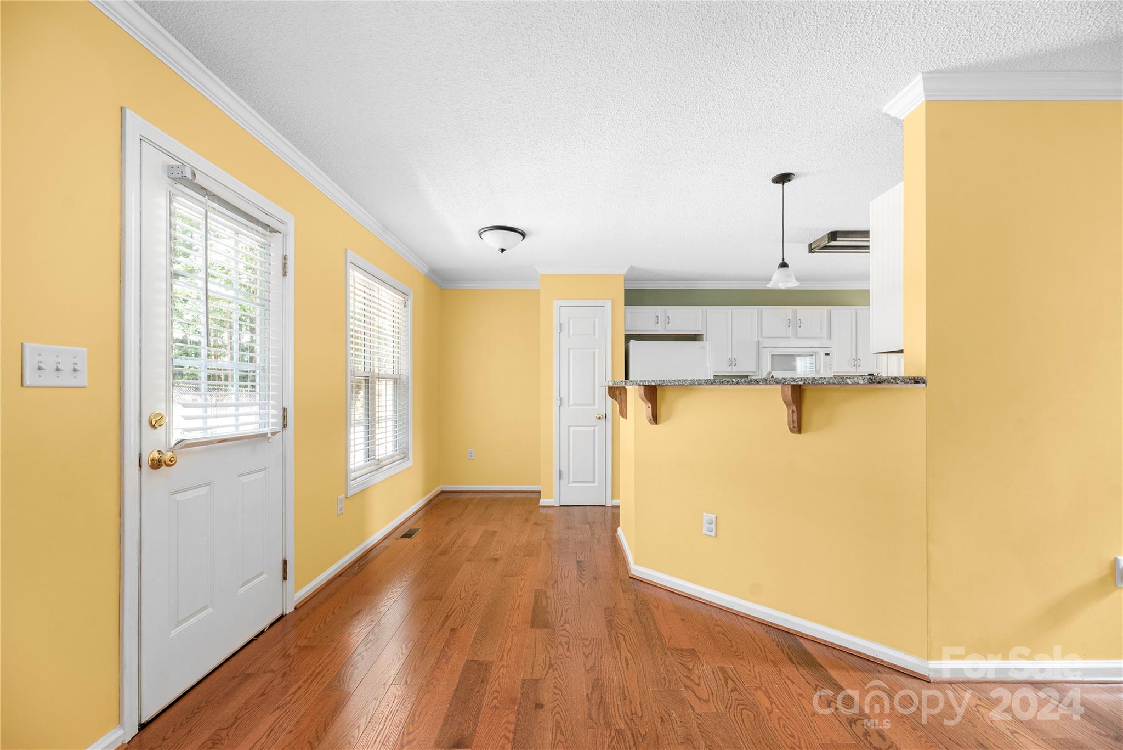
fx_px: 437
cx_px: 562
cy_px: 375
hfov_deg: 104.2
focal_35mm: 14
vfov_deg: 81.3
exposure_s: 1/15
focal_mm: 14
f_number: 6.3
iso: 320
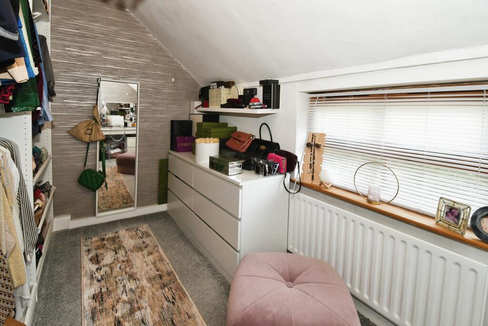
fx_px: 203
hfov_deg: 100.4
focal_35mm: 15
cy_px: 163
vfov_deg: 77.3
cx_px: 244
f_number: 7.1
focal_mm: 10
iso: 800
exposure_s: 1/60
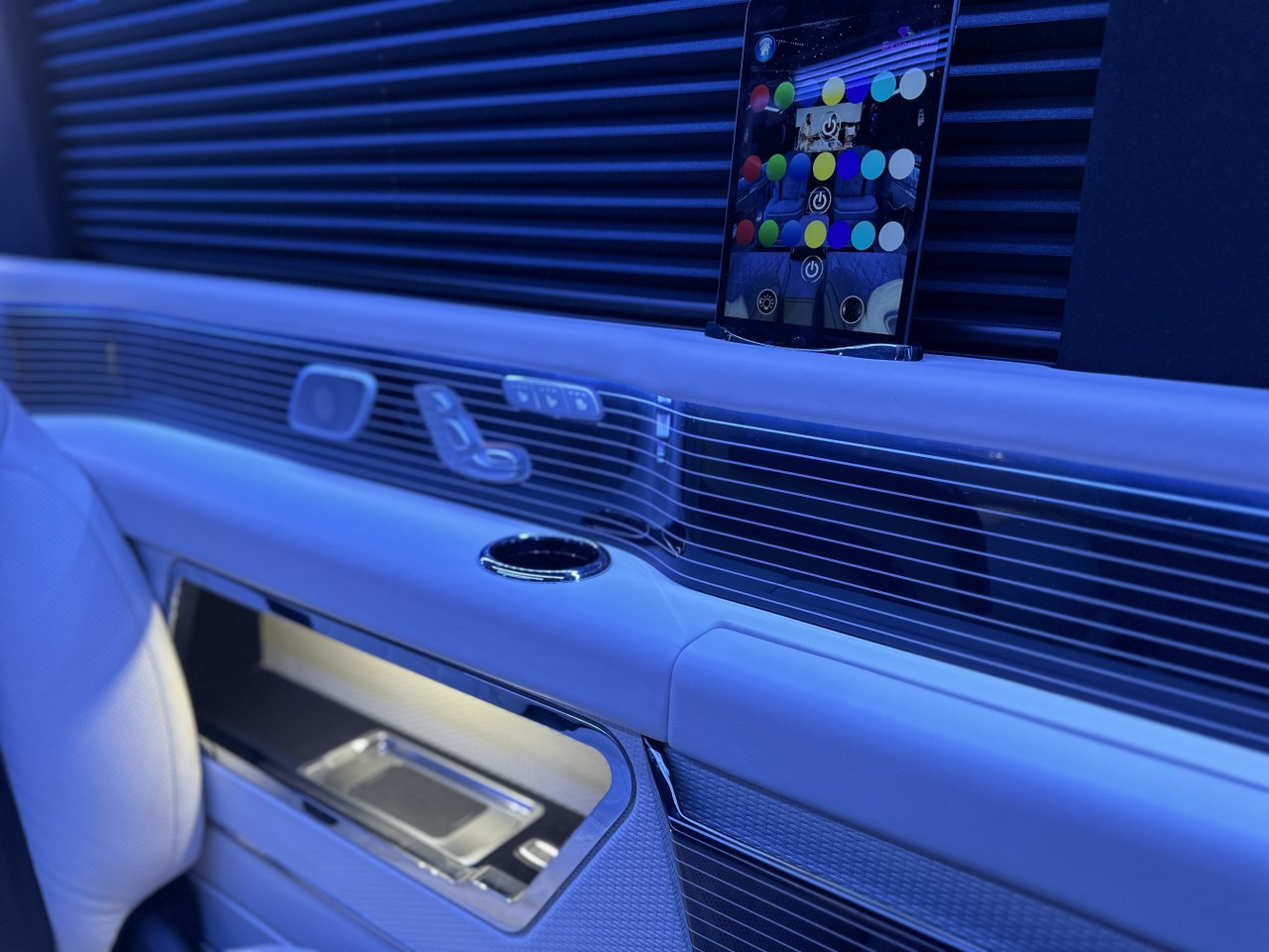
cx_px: 634
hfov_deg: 71.6
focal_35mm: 24
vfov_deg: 56.8
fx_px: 880
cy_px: 476
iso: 160
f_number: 1.78
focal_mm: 6.86
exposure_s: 1/100
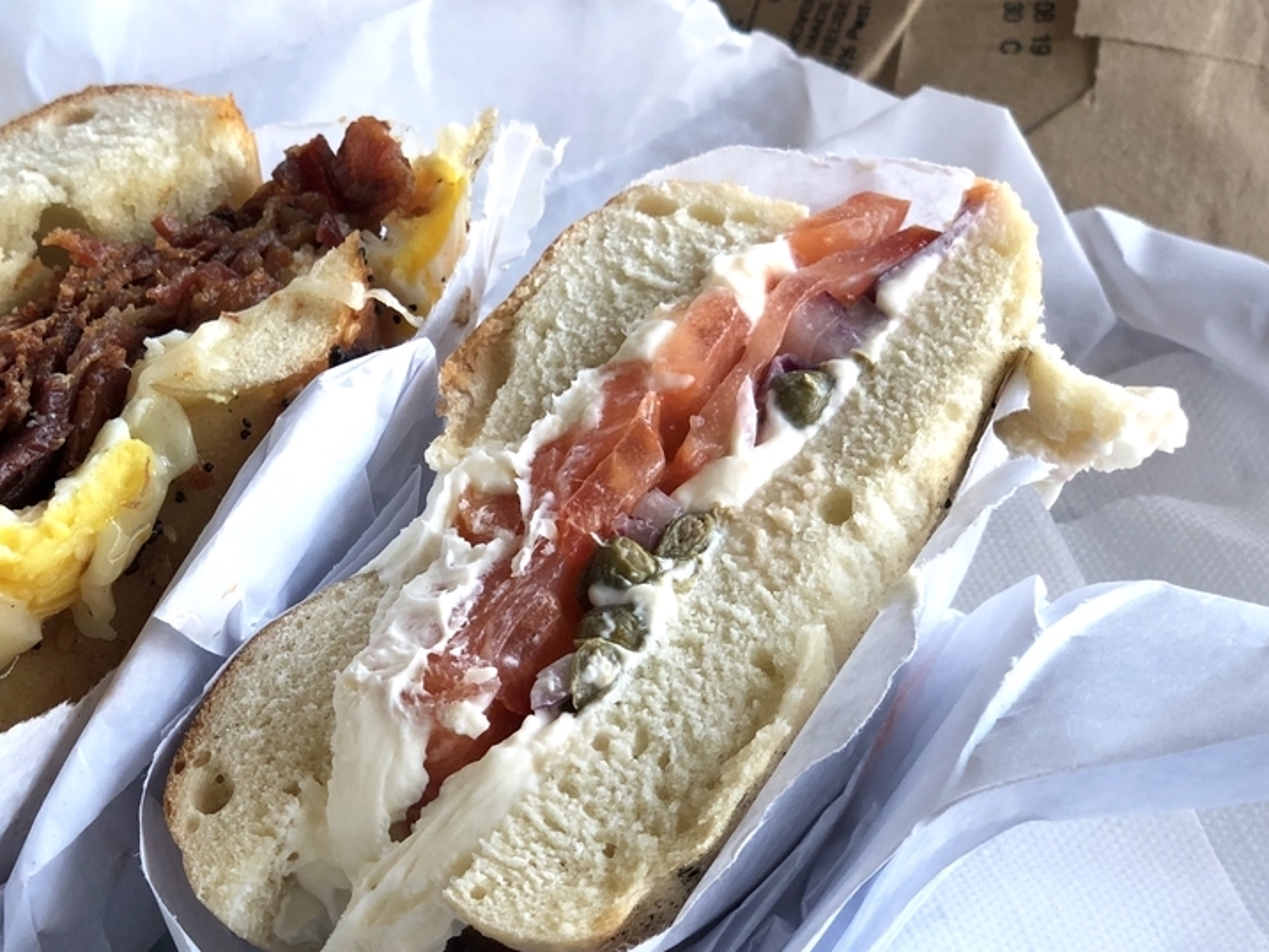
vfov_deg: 17.0
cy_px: 480
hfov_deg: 22.3
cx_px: 361
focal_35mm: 87
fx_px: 3190
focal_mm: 6
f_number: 2.4
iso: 20
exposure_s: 1/60
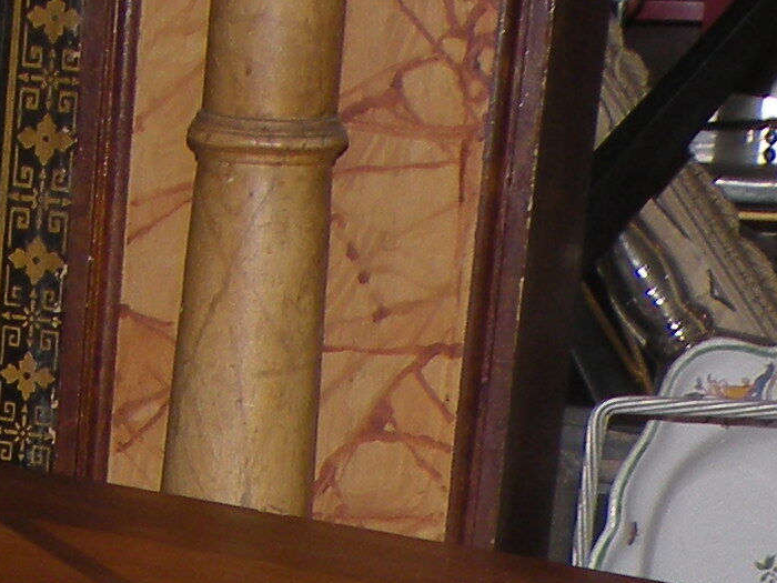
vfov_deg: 7.9
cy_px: 1447
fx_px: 3861
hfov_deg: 11.0
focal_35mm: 172
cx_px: -447
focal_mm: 5.8
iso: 64
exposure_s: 1/60
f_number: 3.2
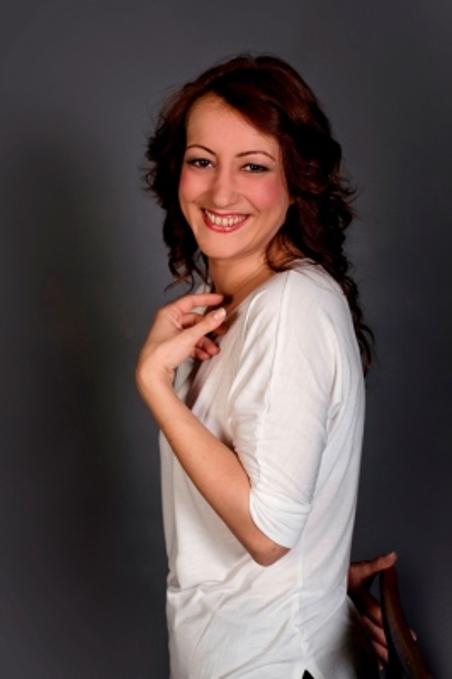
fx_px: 943
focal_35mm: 50
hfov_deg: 26.9
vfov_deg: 39.6
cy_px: 340
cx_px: 226
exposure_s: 1/320
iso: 100
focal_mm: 50
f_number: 5
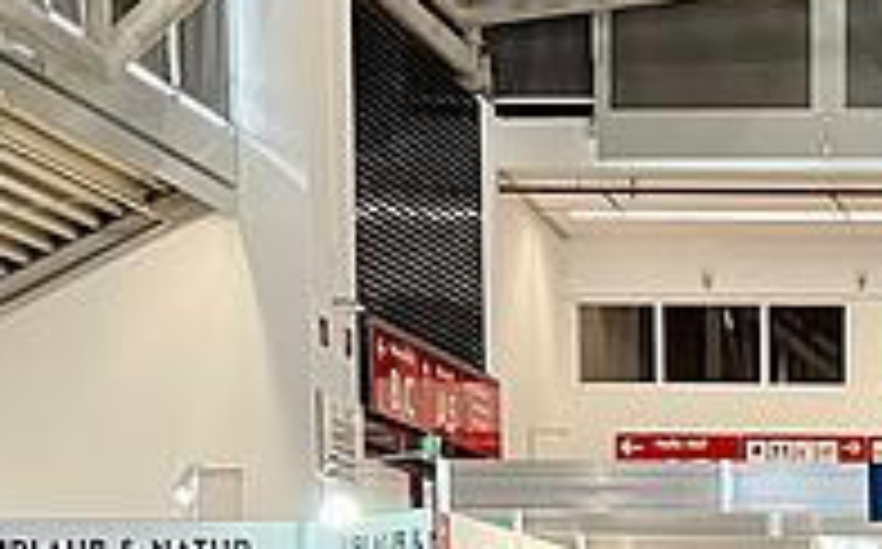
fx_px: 2953
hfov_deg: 16.0
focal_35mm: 123
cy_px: 1172
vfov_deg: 9.7
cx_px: 1192
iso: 160
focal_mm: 3.99
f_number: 1.8
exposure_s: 1/50
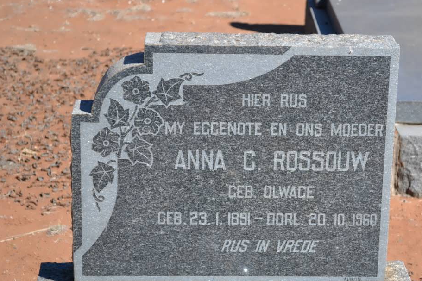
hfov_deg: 18.8
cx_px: 262
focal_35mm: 109
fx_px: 1273
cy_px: 173
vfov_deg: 12.6
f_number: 5.6
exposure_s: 1/125
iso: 180
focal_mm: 55
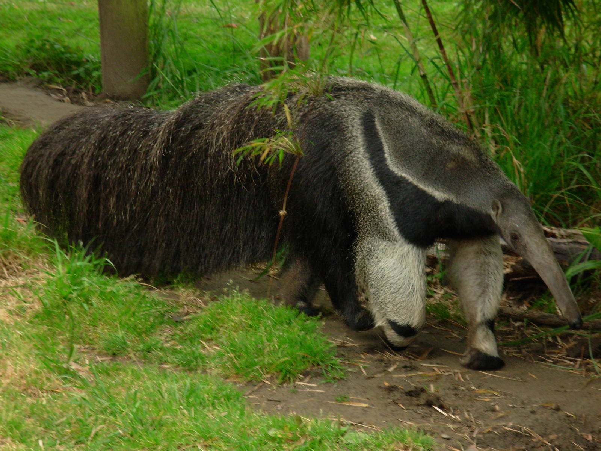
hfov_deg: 10.4
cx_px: 300
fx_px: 3299
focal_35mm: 190
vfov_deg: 7.8
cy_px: 226
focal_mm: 31.4
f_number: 5
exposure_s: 1/152
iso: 77
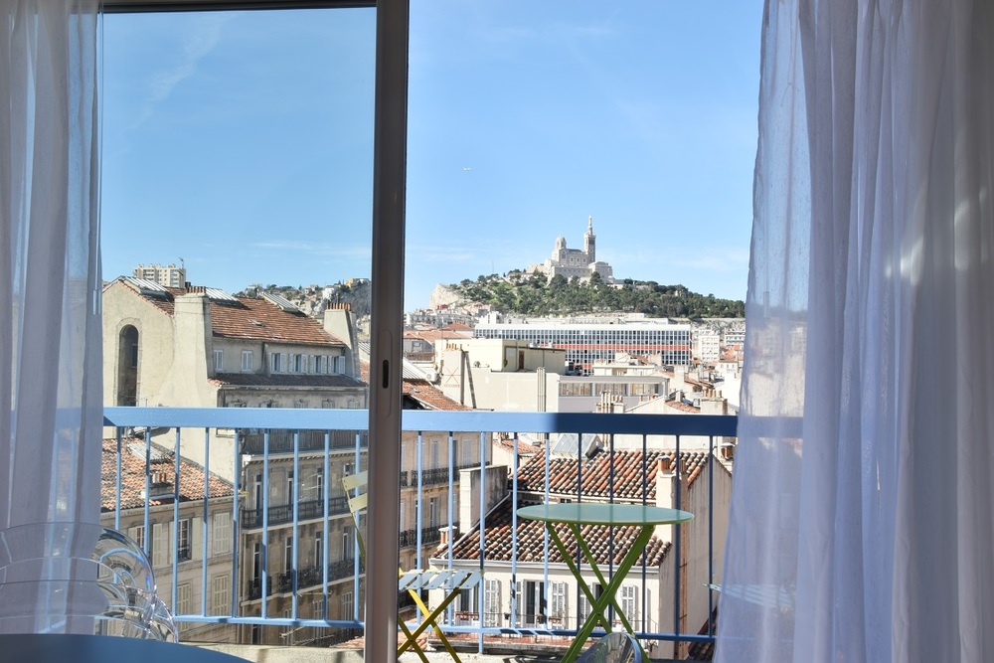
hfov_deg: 51.3
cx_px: 497
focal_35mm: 38
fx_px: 1035
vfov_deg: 35.5
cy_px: 332
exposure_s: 1/13
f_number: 25
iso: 100
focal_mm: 25
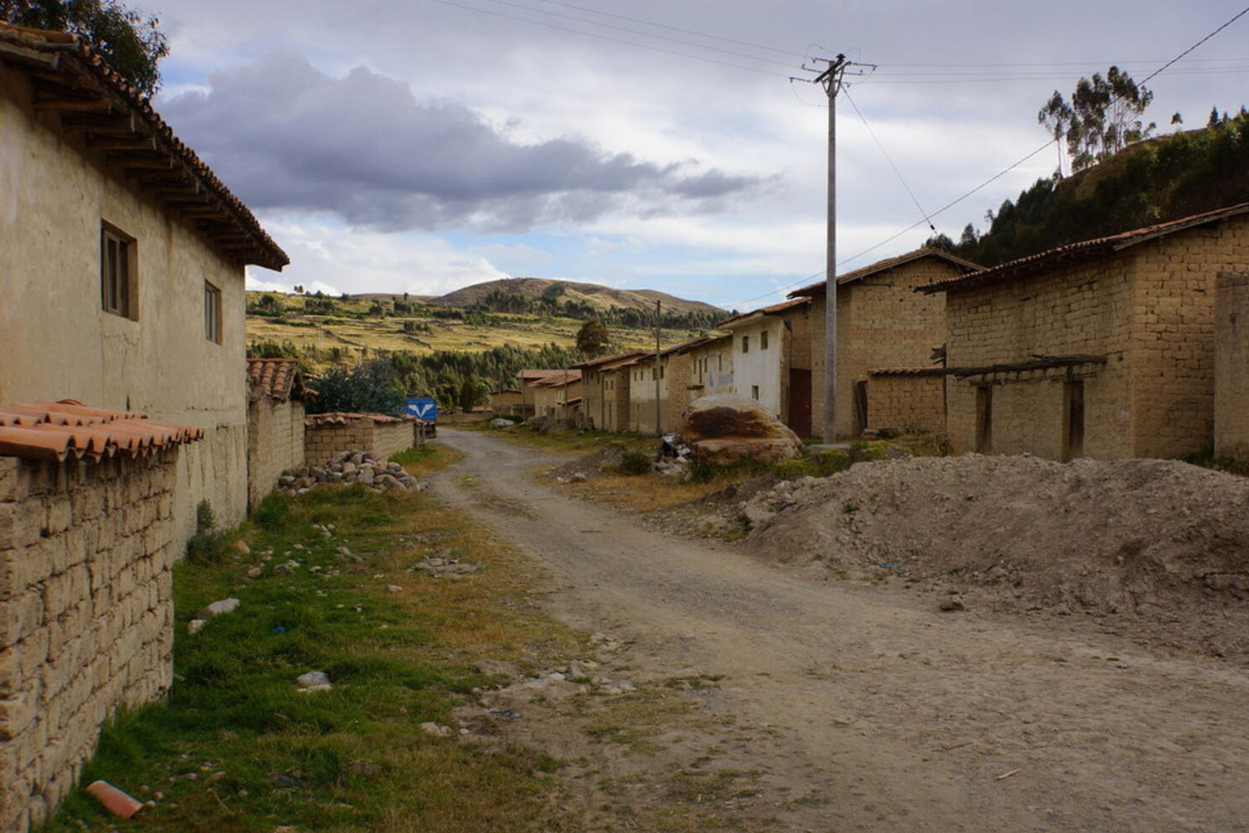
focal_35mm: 39
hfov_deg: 49.5
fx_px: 1353
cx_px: 674
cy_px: 405
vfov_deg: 34.2
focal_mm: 24.4
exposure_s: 1/100
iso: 100
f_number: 9
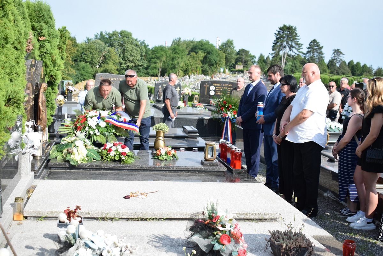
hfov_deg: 42.3
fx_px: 495
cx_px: 192
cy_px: 128
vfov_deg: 29.0
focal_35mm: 46
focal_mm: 31
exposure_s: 1/4000
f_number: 5.6
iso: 1600
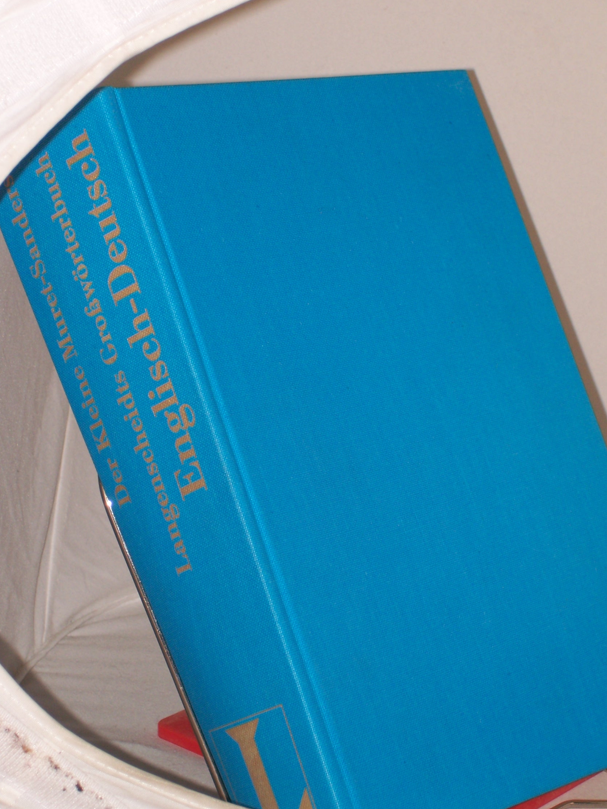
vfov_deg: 18.7
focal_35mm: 105
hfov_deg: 14.1
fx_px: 2454
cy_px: 406
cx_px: 302
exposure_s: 1/100
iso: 80
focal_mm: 16.8
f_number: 4.6
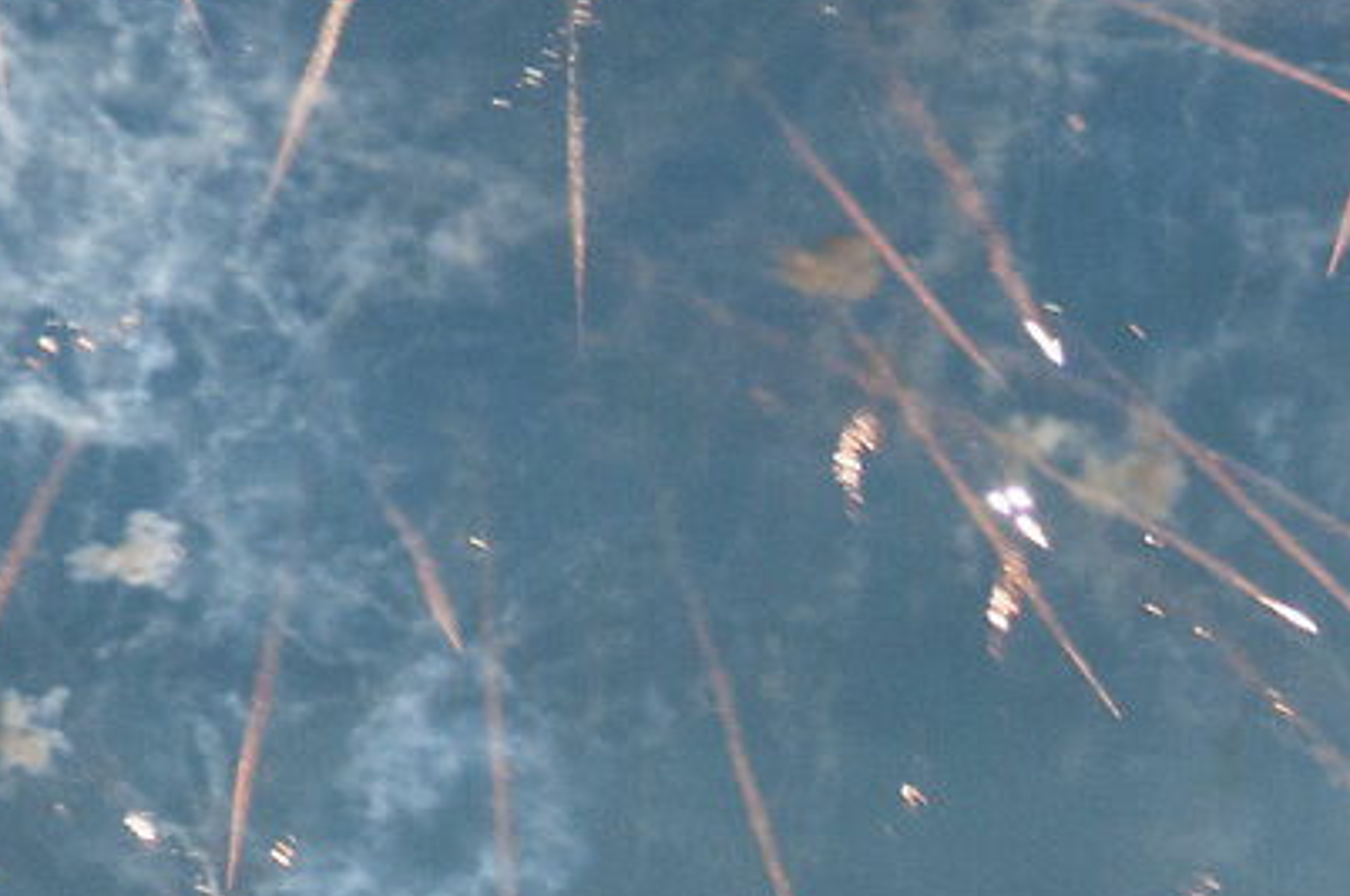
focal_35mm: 493
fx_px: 18464
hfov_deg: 4.1
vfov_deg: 2.8
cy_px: 2114
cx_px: 3234
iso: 400
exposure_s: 1/15
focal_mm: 55
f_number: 4
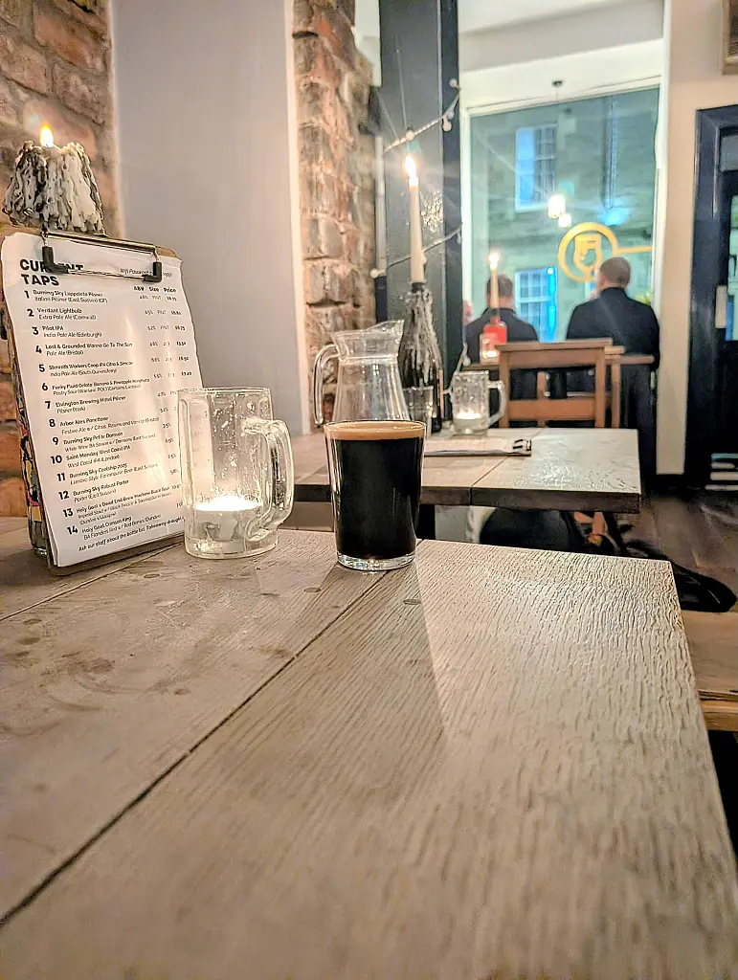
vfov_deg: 71.5
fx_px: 681
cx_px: 369
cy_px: 490
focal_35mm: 24
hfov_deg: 56.9
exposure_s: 1/20
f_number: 1.68
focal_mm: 6.9
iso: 920
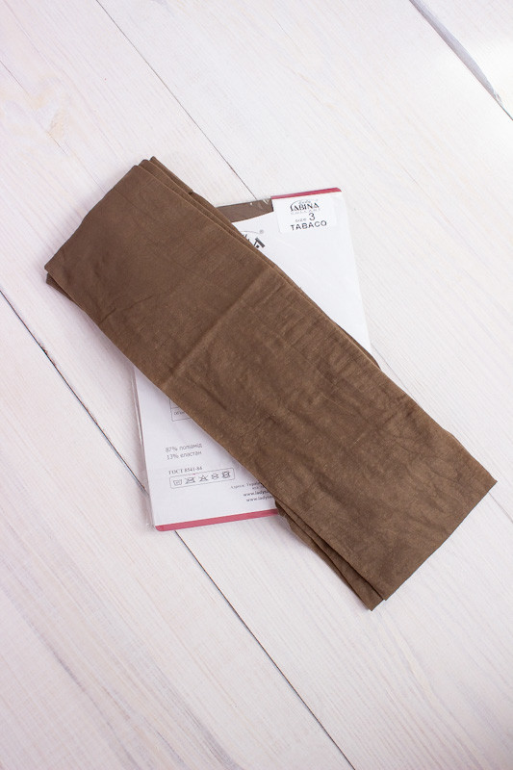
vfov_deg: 36.9
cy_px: 385
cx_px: 256
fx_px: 1155
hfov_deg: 25.0
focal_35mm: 54
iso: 160
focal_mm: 36
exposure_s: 1/100
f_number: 5
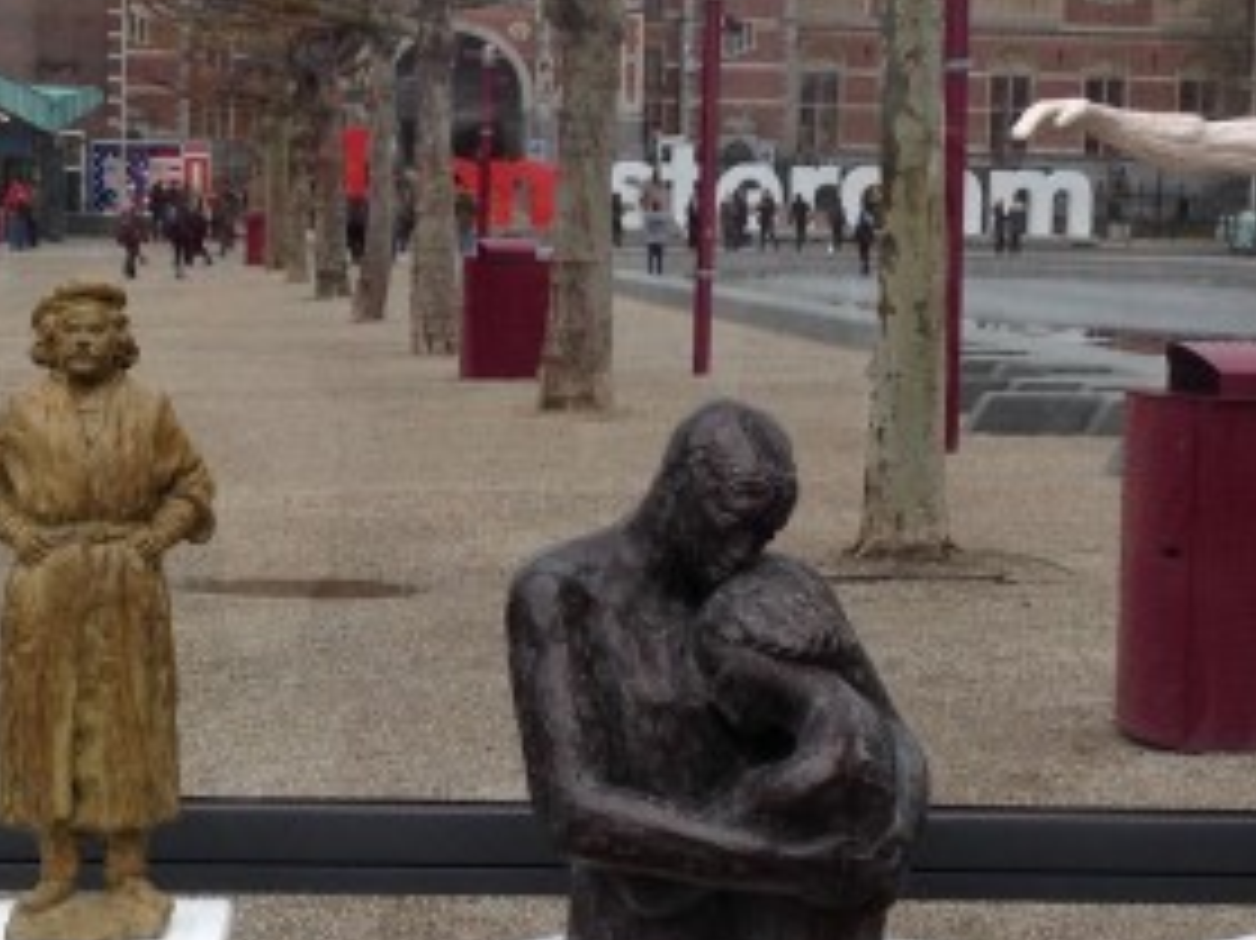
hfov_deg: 19.8
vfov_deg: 14.9
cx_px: 547
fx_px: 3591
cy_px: 472
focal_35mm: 99
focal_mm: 4.12
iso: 50
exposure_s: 1/120
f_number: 2.4
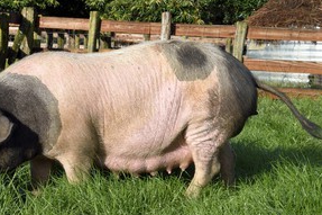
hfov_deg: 26.4
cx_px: 88
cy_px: 97
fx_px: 679
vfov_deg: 17.9
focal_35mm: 76
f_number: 18
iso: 400
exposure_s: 1/250
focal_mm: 52
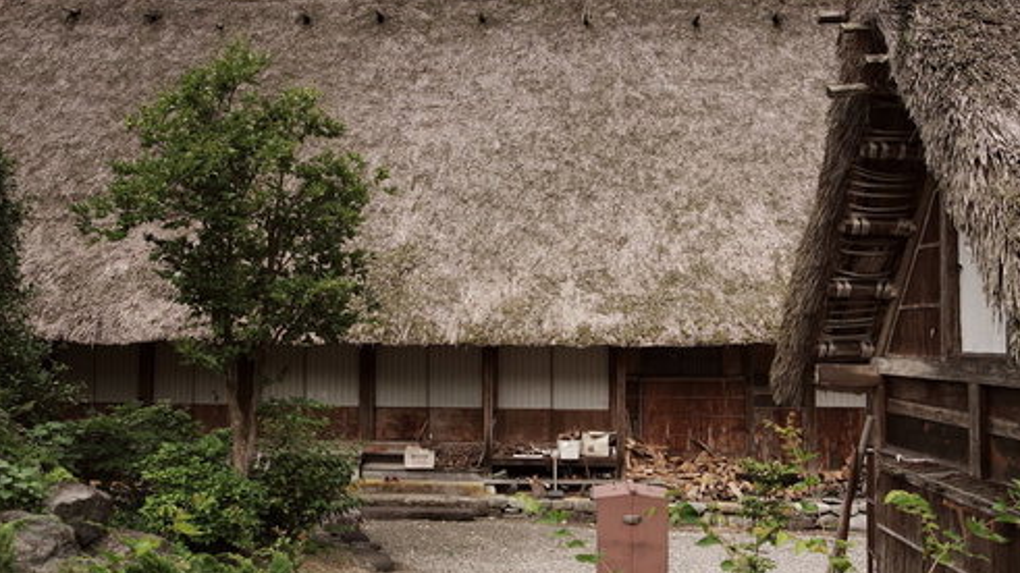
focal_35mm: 32
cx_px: 511
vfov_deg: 36.7
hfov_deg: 61.0
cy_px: 272
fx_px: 865
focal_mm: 20
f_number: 7.1
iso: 400
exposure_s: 1/1000
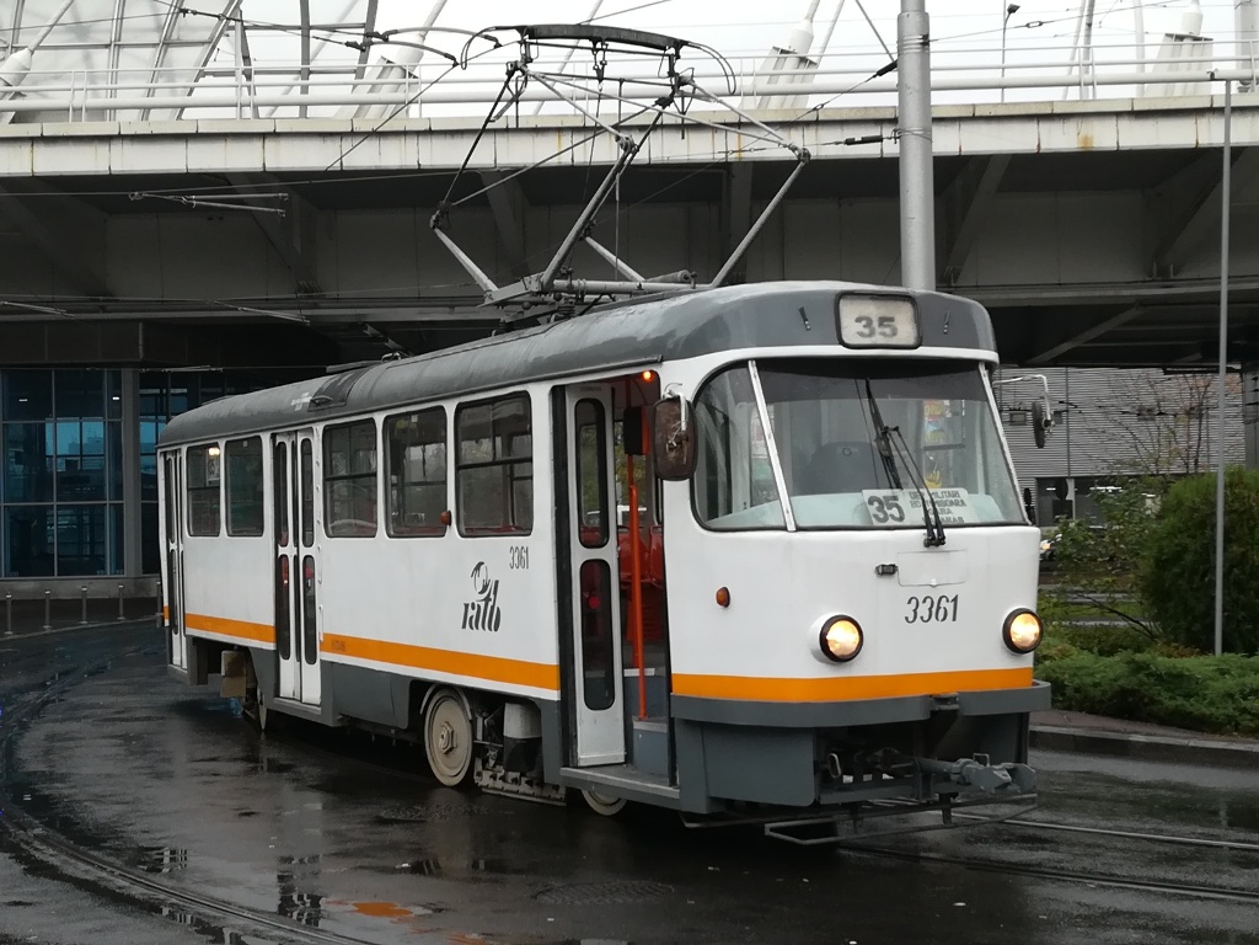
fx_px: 2037
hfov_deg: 34.3
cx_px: 630
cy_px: 472
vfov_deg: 26.1
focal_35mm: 56
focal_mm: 3.83
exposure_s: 1/133
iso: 50
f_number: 2.2
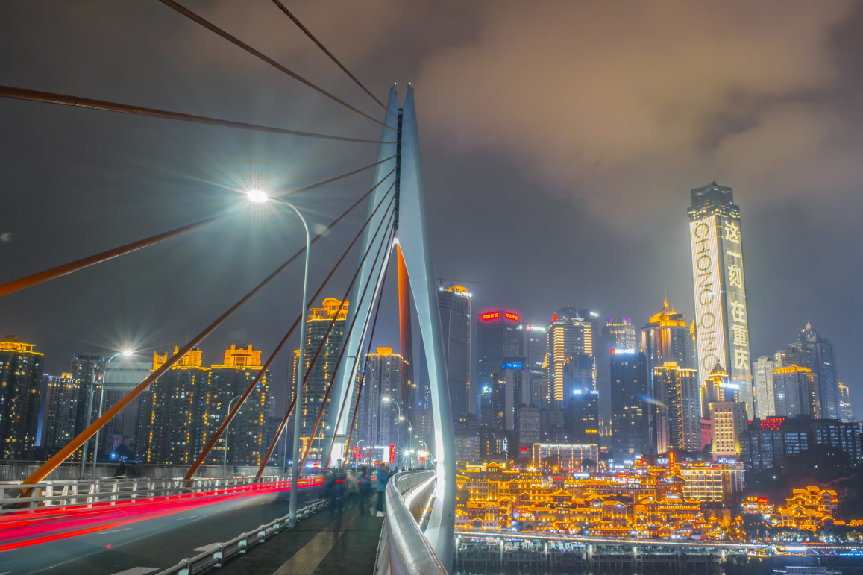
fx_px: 671
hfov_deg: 65.5
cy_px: 296
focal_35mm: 28
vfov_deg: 46.4
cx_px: 447
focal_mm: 18
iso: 100
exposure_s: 8
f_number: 14
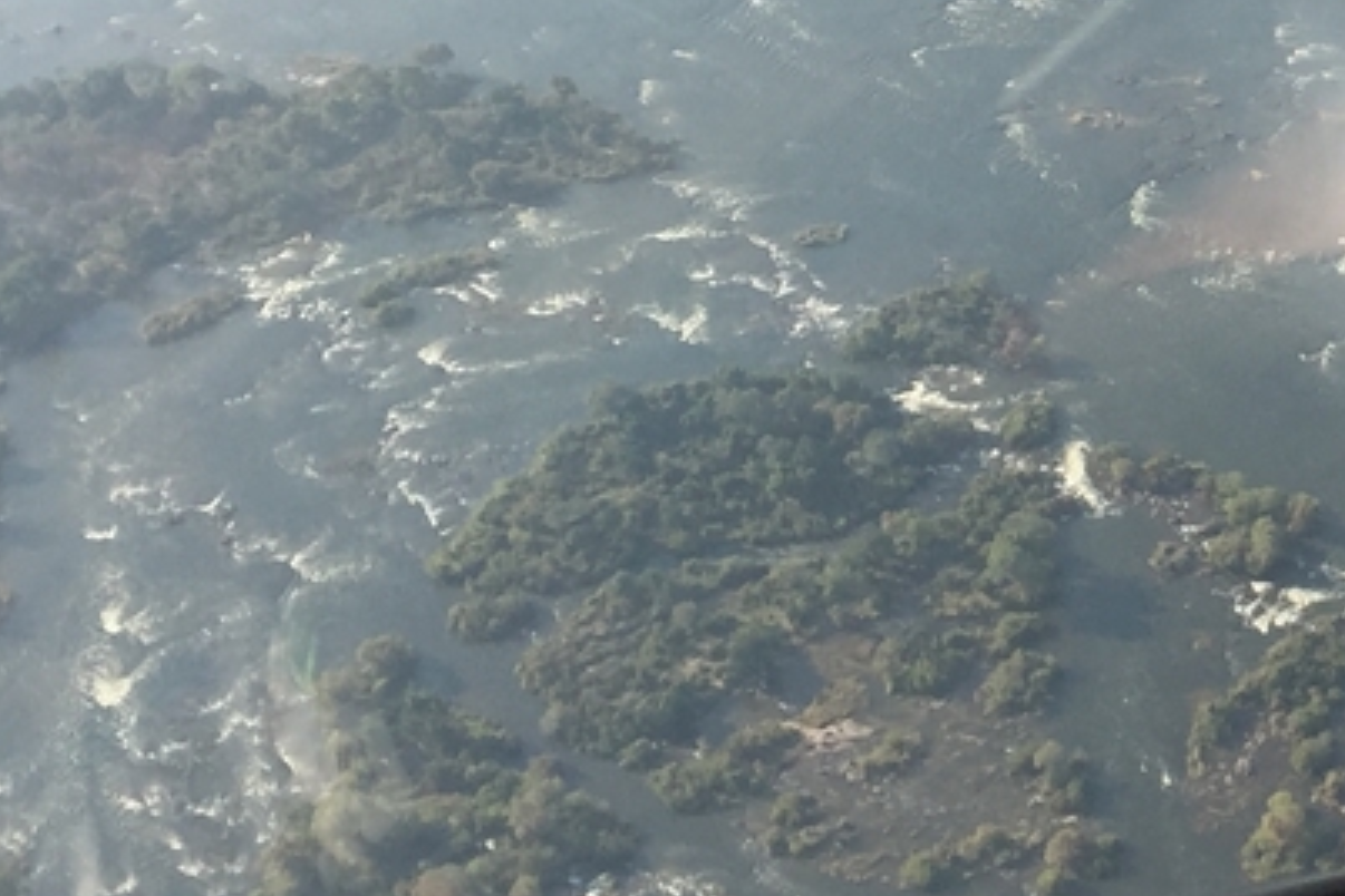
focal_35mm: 96
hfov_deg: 20.3
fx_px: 3586
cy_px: 171
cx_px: 1486
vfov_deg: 14.2
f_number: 2.2
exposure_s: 1/1041
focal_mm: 4.15
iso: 32
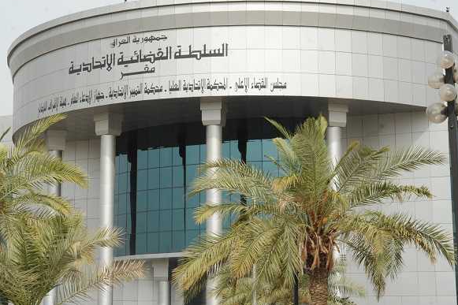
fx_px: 1094
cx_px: 192
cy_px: 111
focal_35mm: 86
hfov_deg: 23.6
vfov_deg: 15.9
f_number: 14
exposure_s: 1/800
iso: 800
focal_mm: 50
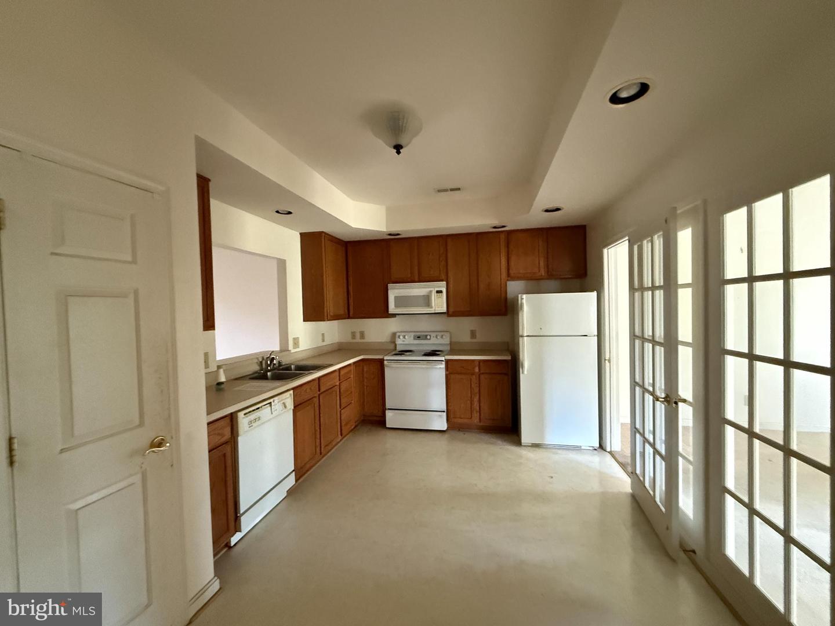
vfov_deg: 85.7
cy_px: 313
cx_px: 418
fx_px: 338
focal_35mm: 14
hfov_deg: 102.1
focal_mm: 2.22
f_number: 2.2
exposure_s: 1/60
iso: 1000
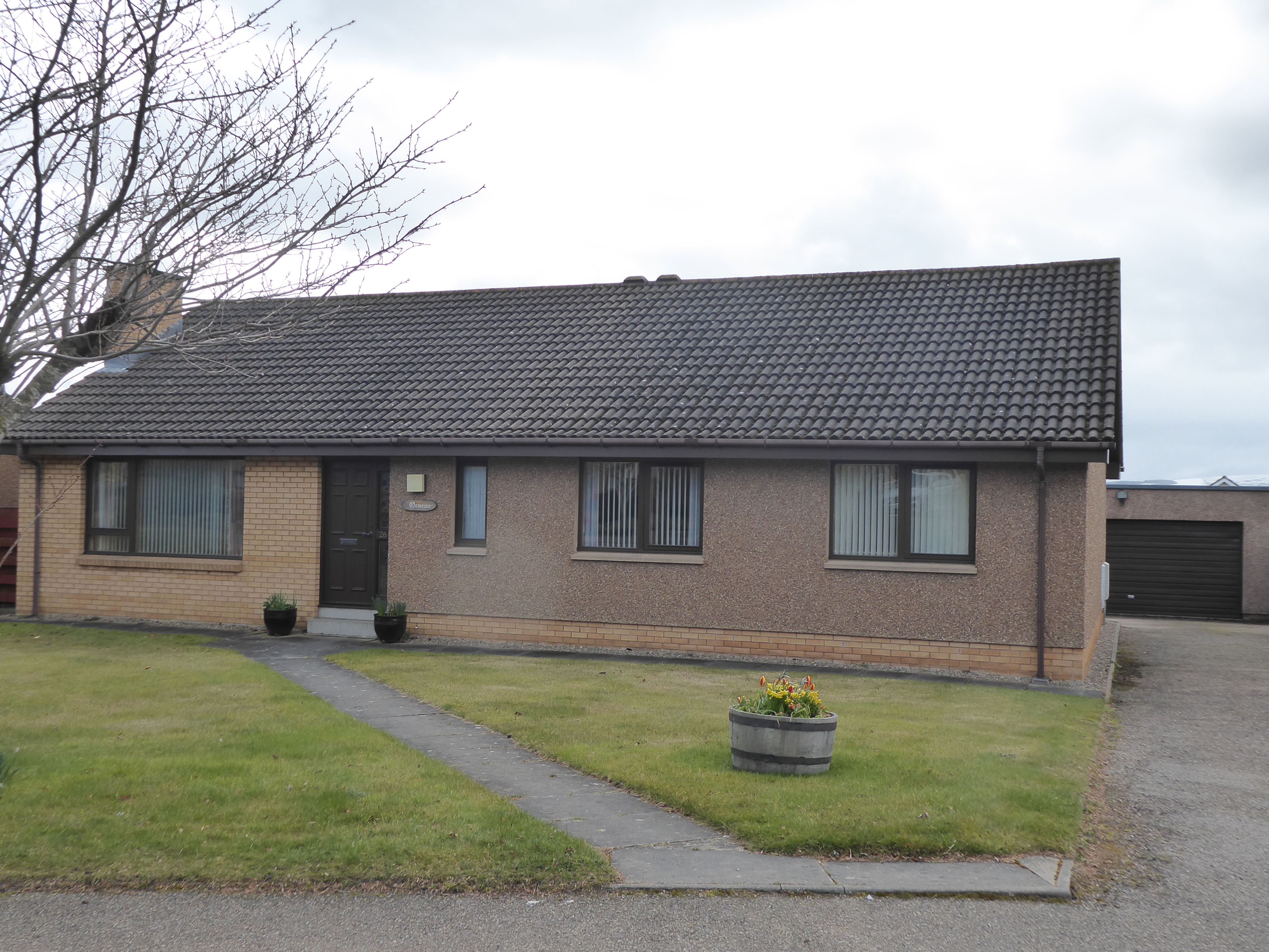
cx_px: 634
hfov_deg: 51.4
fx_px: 1320
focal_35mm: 36
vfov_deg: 39.7
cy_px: 476
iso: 160
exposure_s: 1/500
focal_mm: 6.3
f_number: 3.7
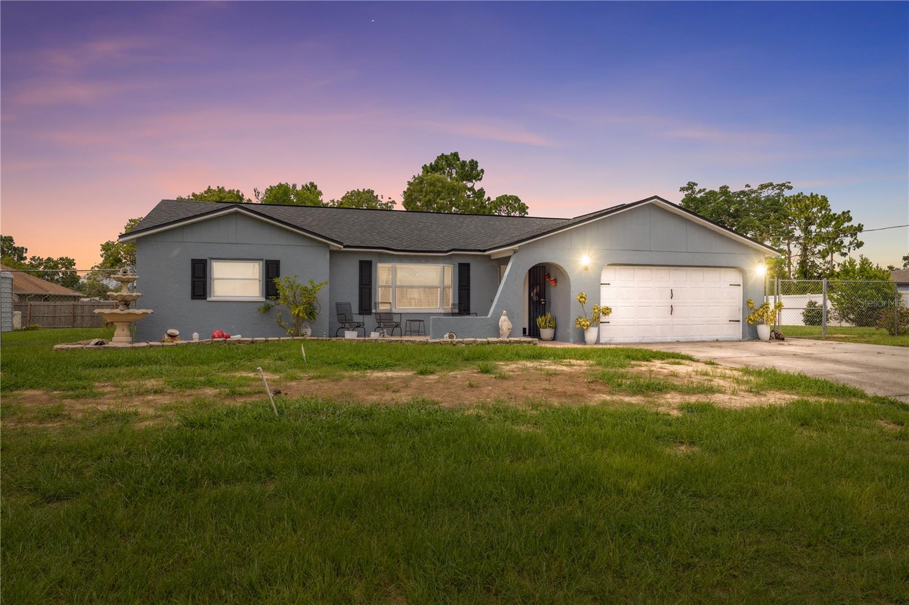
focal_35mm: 24
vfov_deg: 53.1
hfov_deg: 73.8
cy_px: 302
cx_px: 454
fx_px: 606
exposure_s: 1/2500
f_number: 8
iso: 1250
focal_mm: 24
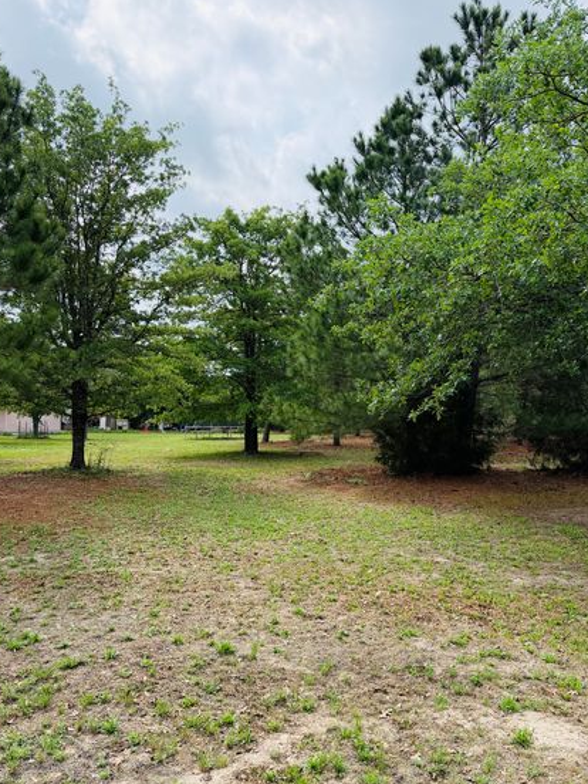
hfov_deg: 48.1
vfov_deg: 61.6
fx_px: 657
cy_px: 423
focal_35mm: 29
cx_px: 334
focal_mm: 6.76
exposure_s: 1/3145
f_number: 1.78
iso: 100
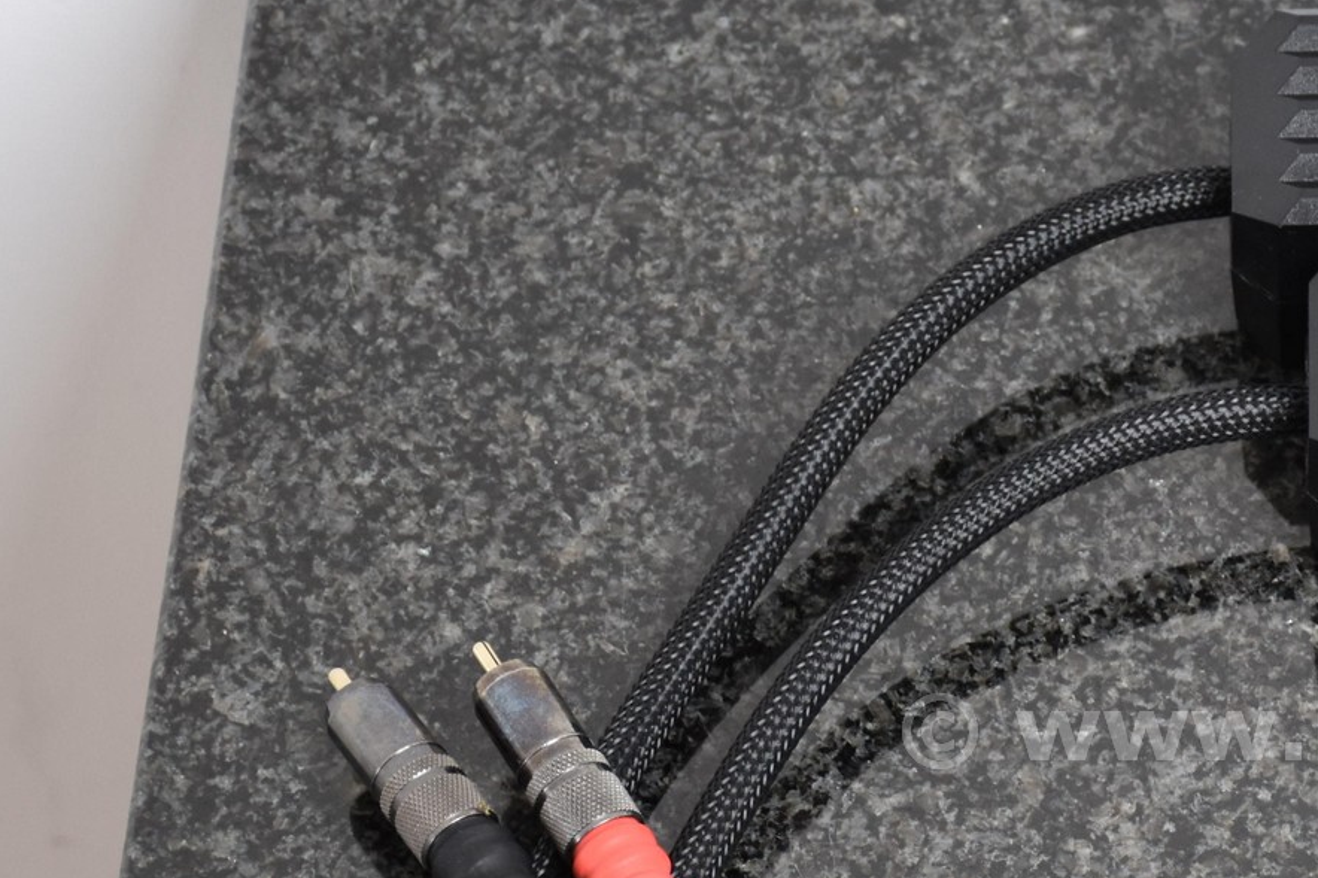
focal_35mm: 183
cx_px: 1512
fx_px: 6711
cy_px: 724
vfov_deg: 7.5
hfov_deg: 11.0
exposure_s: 1/60
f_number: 4.5
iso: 500
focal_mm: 45
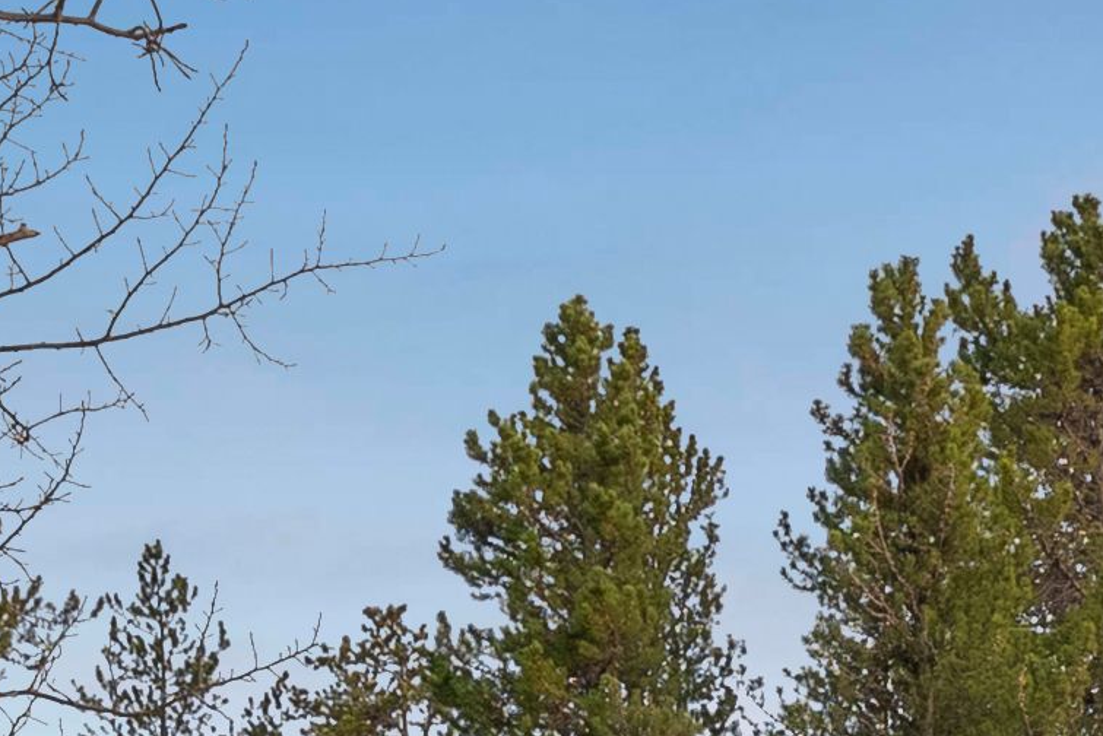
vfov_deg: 5.9
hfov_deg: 8.9
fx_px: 6833
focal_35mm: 223
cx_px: 1845
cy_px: 1755
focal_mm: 39.7
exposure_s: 1/1.25
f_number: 6.3
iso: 800
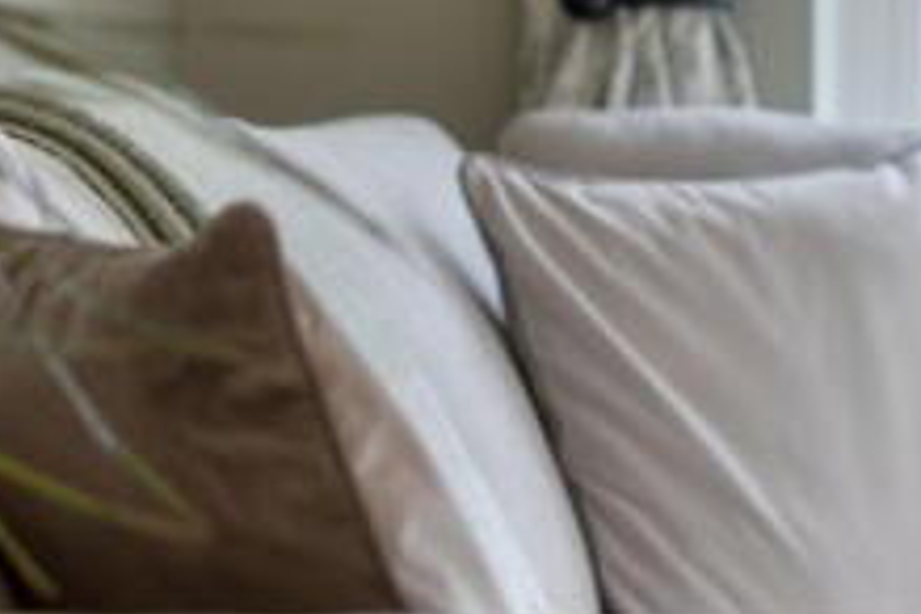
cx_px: 1344
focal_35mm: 224
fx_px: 5730
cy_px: 95
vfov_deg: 6.1
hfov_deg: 9.0
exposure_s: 1/25
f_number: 1.8
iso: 100
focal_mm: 50
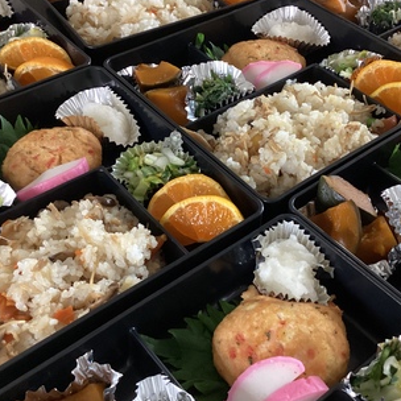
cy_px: 197
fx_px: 590
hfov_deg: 37.4
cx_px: 241
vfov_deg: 37.6
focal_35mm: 45
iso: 320
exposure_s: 1/30
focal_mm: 3.3
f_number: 2.4
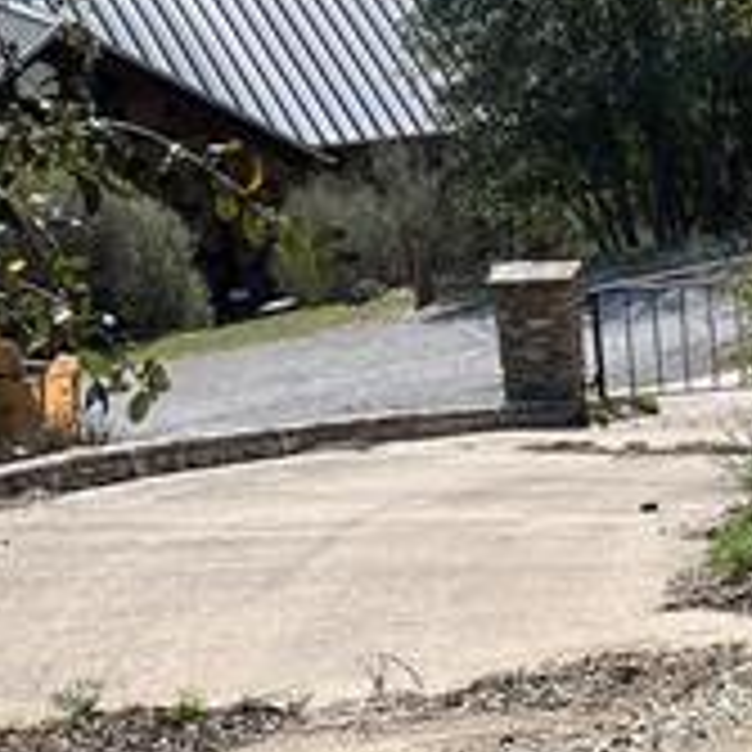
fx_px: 2605
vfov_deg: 15.7
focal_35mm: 106
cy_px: 937
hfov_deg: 15.7
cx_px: 928
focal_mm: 5.1
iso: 50
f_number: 1.6
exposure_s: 1/3049
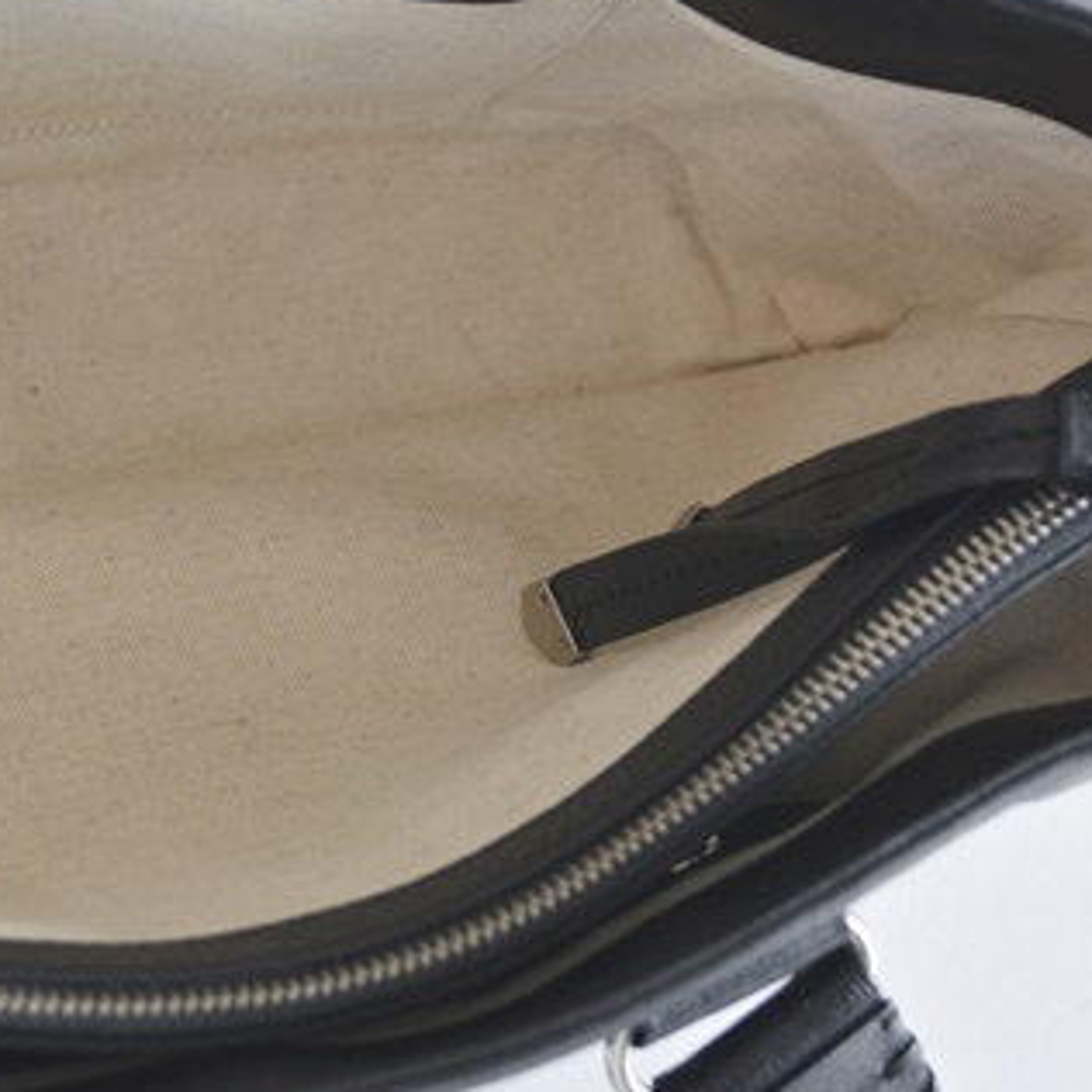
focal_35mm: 87
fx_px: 3105
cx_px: 214
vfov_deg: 19.9
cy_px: 473
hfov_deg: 19.7
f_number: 5
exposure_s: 1/60
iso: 450
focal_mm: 36
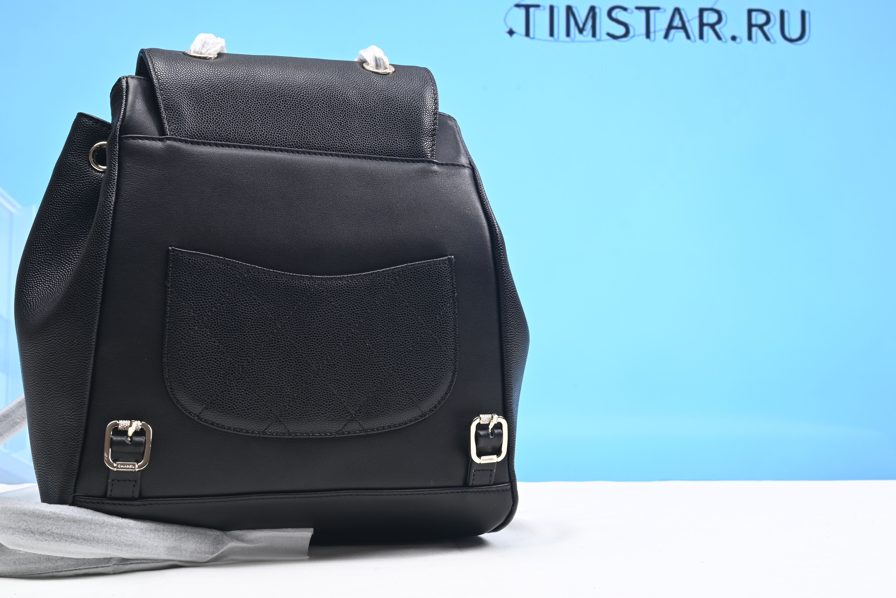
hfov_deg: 40.3
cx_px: 445
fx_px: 1220
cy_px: 255
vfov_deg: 27.5
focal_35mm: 49
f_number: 16
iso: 125
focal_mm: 41
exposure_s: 1/2
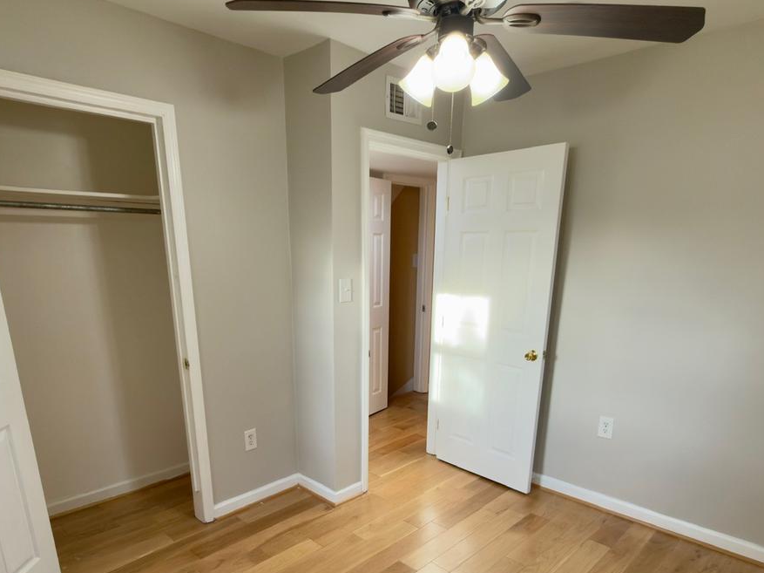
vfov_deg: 57.0
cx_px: 368
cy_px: 401
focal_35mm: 23
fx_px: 507
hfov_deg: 73.9
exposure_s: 1/40
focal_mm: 2.22
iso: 50
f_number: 2.2
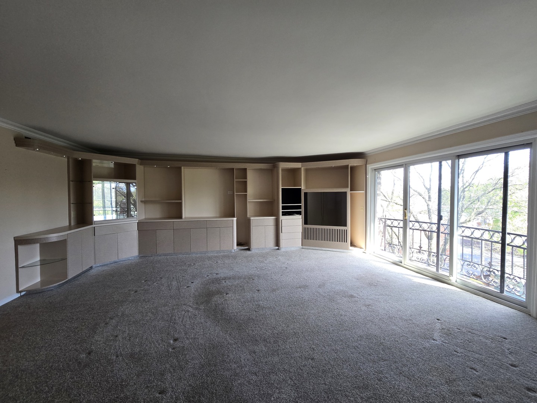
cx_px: 268
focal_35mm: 13
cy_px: 202
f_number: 2.2
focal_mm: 2.2
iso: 160
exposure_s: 1/100
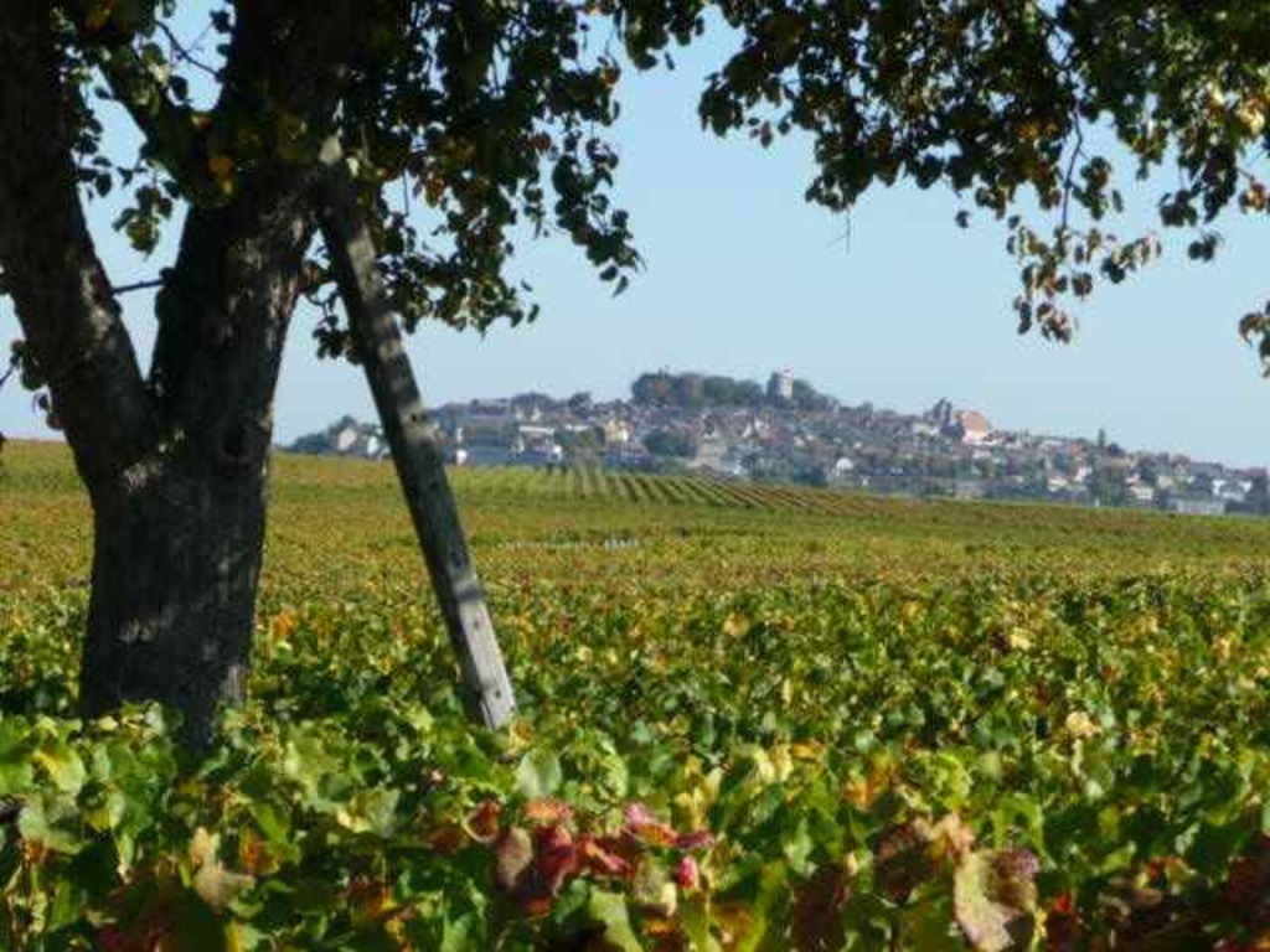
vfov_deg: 11.5
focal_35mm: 129
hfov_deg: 15.3
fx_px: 4733
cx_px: 635
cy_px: 476
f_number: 4.6
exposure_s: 1/500
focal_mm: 13.1
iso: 100
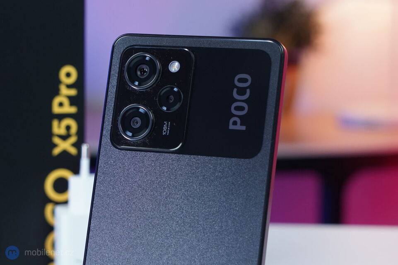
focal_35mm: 66
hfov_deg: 30.5
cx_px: 199
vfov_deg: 20.6
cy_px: 132
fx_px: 729
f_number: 7.1
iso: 1600
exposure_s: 1/160
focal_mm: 66
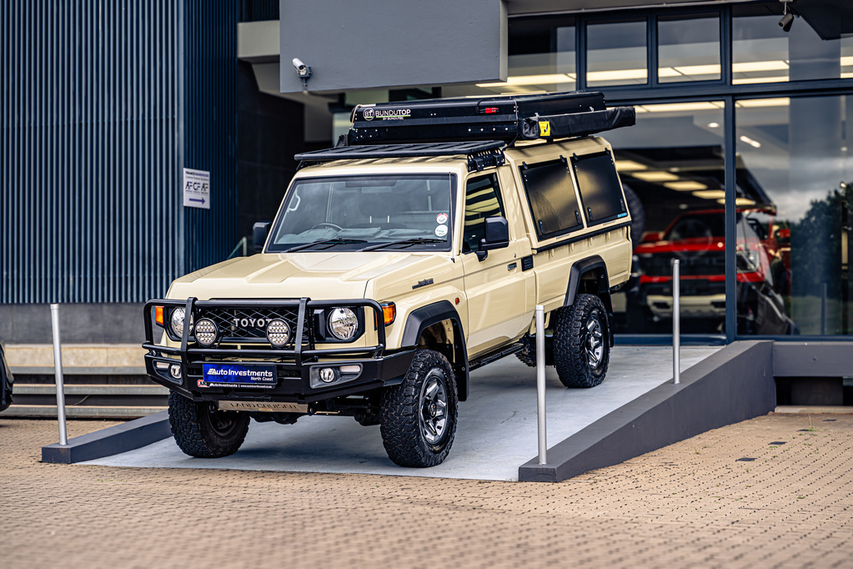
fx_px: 1777
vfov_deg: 18.2
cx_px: 426
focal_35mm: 75
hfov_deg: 27.0
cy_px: 284
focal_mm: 75
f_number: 4
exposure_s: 1/200
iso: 100
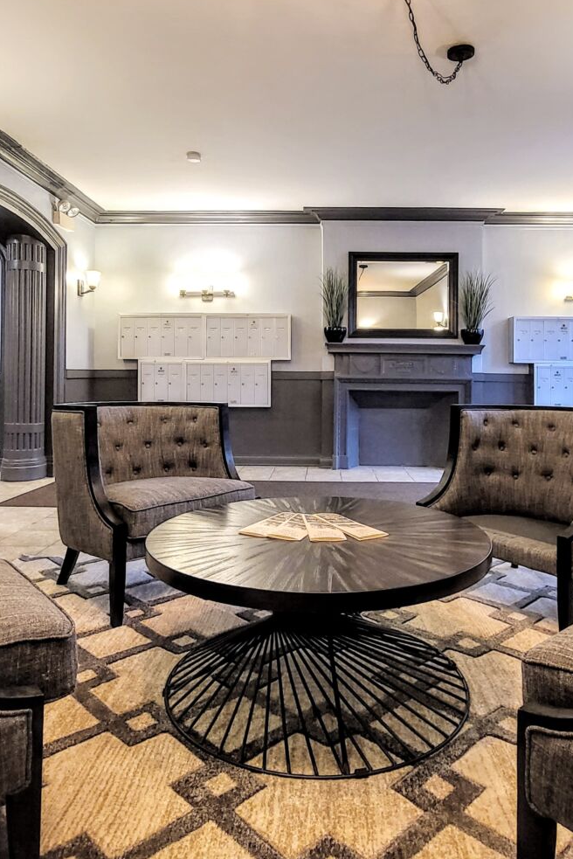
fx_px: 525
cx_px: 305
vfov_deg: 78.2
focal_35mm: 22
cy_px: 377
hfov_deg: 57.2
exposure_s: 1/39
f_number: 2.2
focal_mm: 2.2
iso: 320
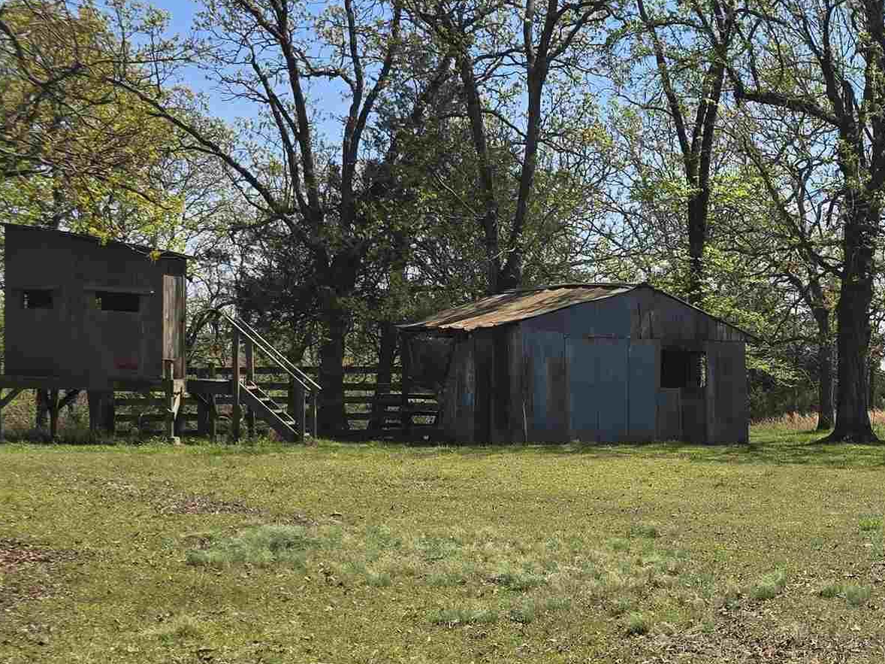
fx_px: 1534
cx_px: 1087
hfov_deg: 27.8
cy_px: 429
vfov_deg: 24.3
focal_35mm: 60
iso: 12
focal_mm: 6.3
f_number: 1.7
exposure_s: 1/773
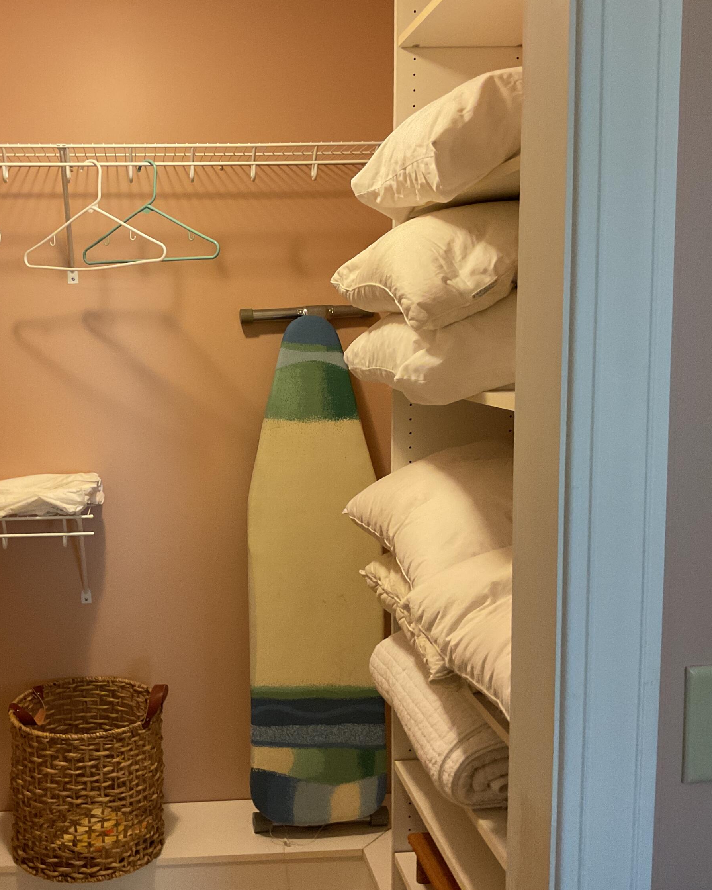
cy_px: 445
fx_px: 1001
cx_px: 204
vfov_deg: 47.9
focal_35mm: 38
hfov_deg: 38.4
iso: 200
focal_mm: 3
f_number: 1.8
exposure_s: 1/60
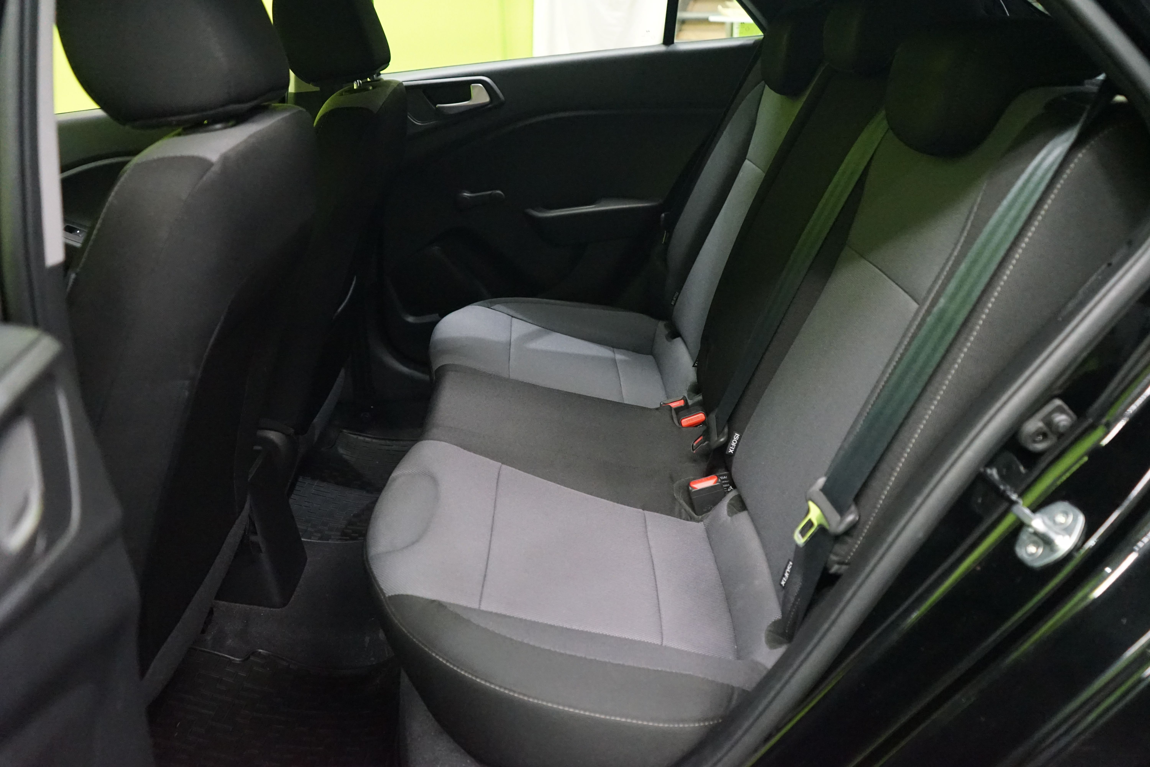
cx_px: 575
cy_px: 384
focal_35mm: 28
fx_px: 894
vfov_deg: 46.4
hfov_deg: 65.5
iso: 6400
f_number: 3.5
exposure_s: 1/40
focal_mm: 28
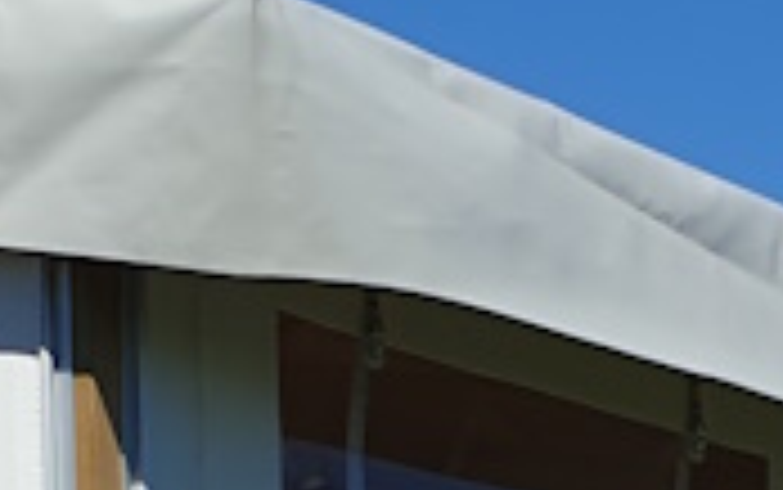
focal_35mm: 196
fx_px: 4185
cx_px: 711
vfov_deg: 6.4
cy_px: 1142
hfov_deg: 10.6
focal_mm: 4.3
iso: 50
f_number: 2.4
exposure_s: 1/2660
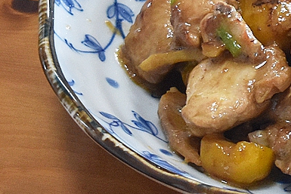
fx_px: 2304
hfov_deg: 7.0
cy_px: -125
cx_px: 554
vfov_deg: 4.8
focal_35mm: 285
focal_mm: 46
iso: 1400
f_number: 5.3
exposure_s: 1/80
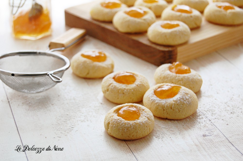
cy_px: 80
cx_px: 122
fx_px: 556
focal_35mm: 82
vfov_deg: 16.5
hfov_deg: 24.6
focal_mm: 55
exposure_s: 1/60
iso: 400
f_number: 5.6
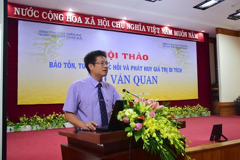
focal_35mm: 30
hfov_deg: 61.9
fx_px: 200
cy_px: 80
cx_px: 120
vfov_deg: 43.7
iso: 640
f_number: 4.5
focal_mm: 20
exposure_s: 1/80
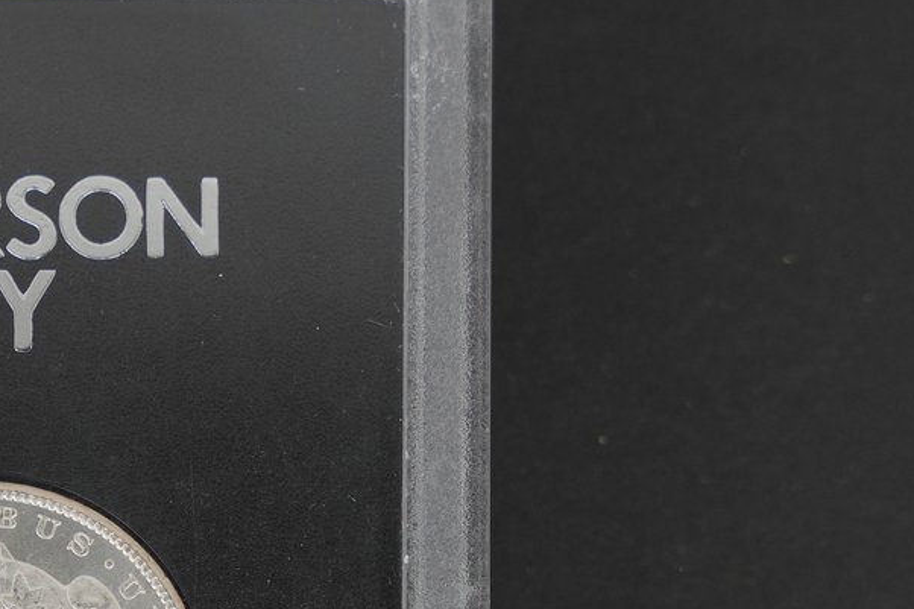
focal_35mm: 198
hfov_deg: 10.3
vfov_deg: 6.9
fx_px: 5025
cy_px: 672
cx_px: 27
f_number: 4.5
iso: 125
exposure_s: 1/250
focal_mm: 70
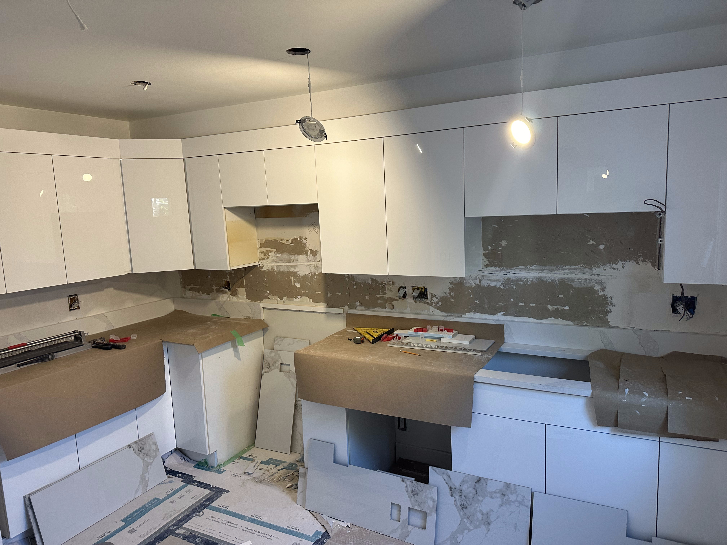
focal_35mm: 24
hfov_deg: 71.6
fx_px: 504
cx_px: 364
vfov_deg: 56.8
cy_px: 272
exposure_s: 1/120
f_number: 1.78
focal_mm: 6.86
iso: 200
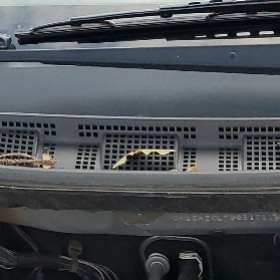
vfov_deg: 12.2
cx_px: 316
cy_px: 495
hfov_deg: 13.0
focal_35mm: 132
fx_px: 1208
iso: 50
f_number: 1.5
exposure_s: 1/909
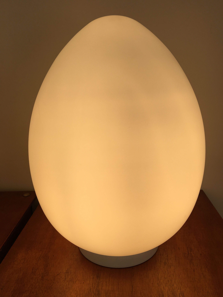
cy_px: 148
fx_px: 249
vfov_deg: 61.7
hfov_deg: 48.2
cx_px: 112
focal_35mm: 29
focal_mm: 4.15
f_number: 2.2
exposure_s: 1/527
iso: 25
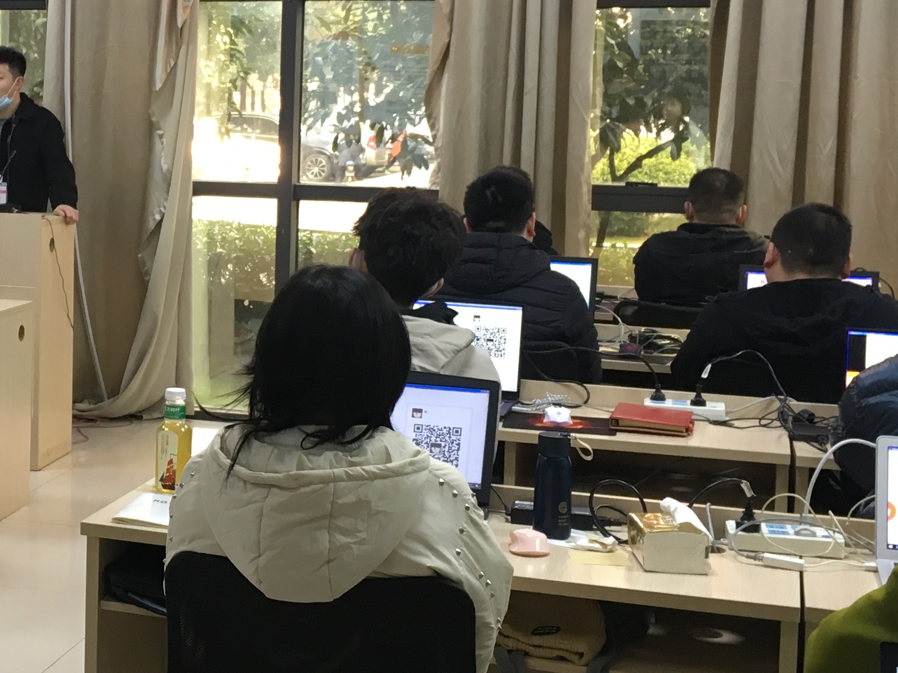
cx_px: 28
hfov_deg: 26.8
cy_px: 238
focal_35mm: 69
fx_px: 1790
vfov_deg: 21.2
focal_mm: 4.15
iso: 100
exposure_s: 1/33
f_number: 2.2
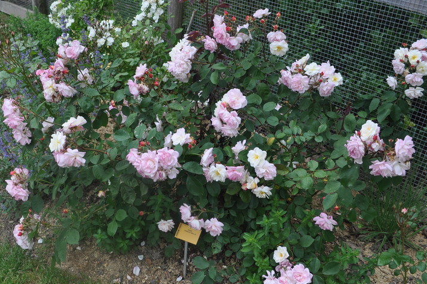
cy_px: 149
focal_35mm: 38
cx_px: 192
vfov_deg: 35.0
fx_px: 450
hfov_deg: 50.7
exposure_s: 1/160
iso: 200
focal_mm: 20
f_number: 5.6
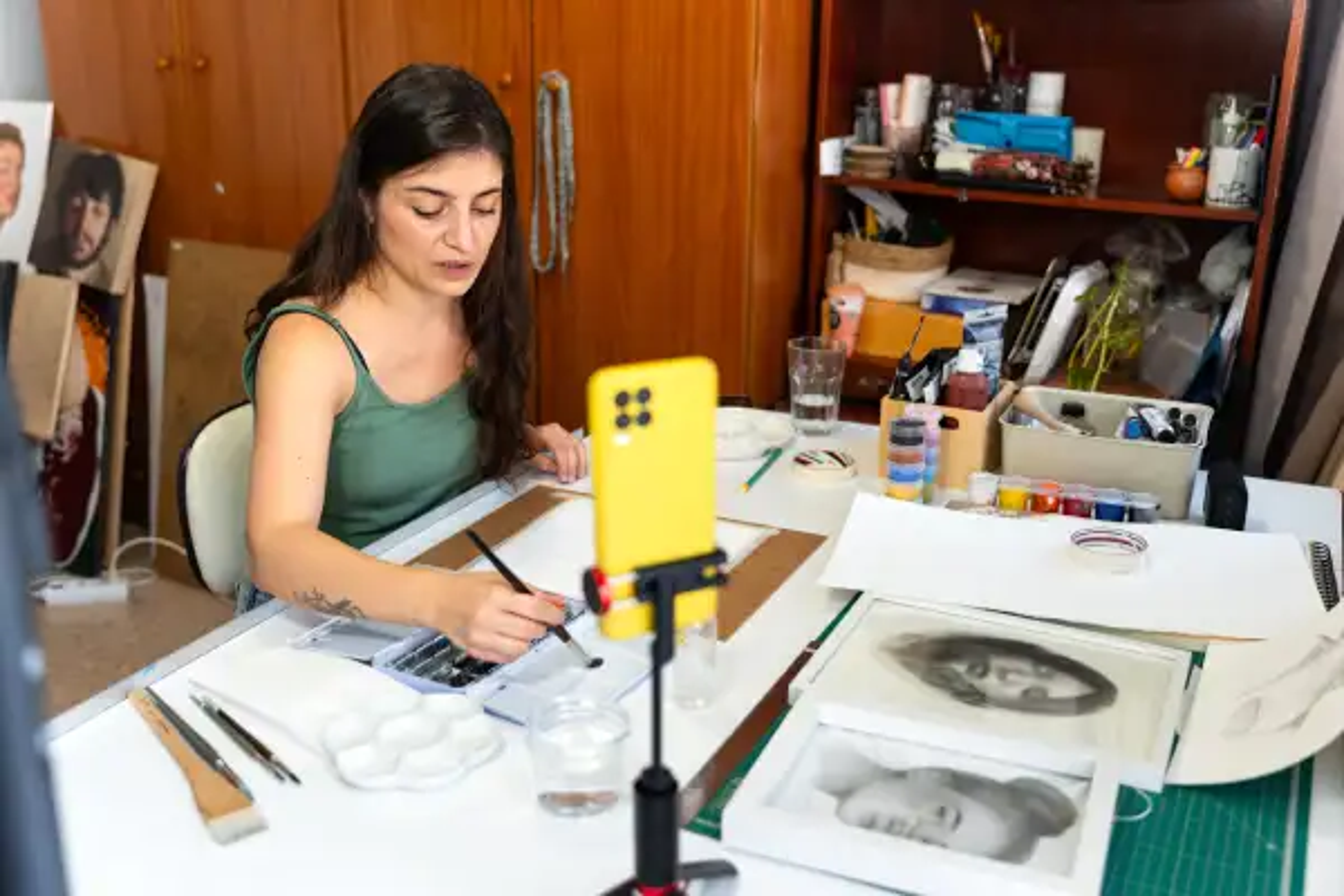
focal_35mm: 34
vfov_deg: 38.9
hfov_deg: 55.8
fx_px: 1269
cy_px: 448
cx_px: 672
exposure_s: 1/200
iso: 400
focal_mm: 34
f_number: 2.8
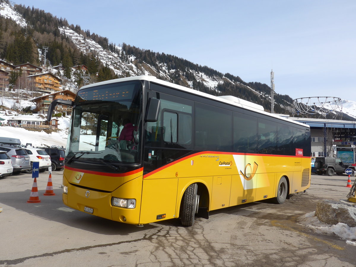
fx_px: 298
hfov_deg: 61.7
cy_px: 134
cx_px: 178
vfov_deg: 48.2
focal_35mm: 29
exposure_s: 1/1600
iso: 80
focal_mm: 6
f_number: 2.8
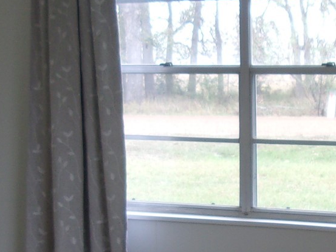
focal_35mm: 100
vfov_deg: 14.8
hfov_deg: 19.4
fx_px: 971
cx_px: 267
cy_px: 162
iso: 80
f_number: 3
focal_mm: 4.9
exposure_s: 1/34
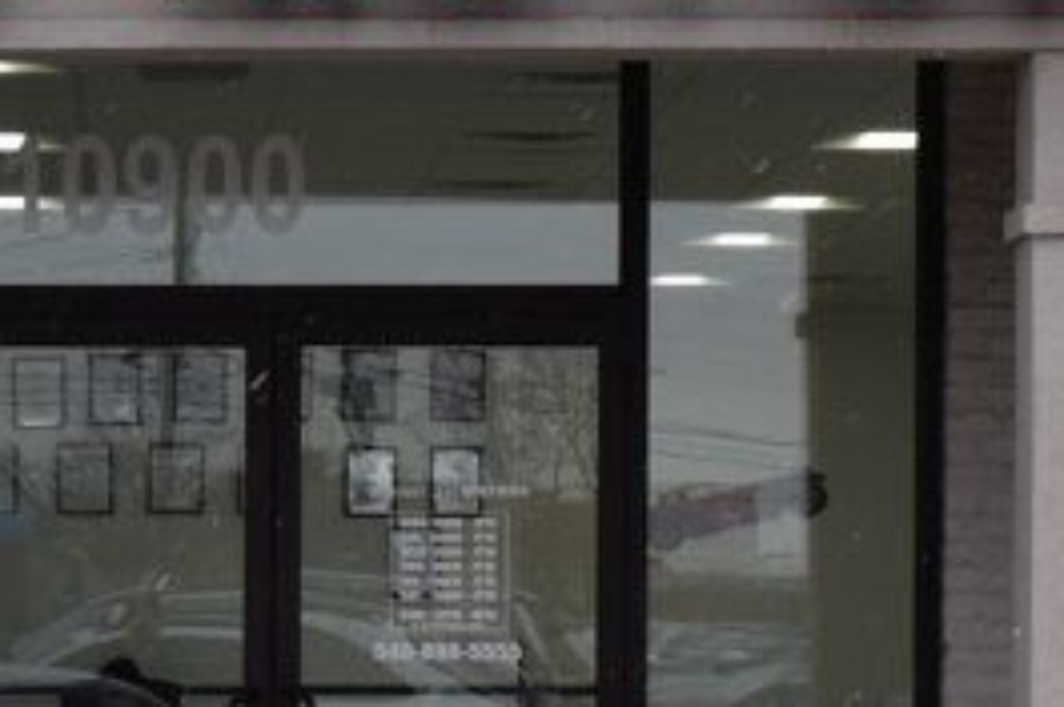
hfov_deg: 11.7
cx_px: -72
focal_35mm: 174
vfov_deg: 7.8
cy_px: 771
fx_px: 5136
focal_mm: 30
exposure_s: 1/160
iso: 400
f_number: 9
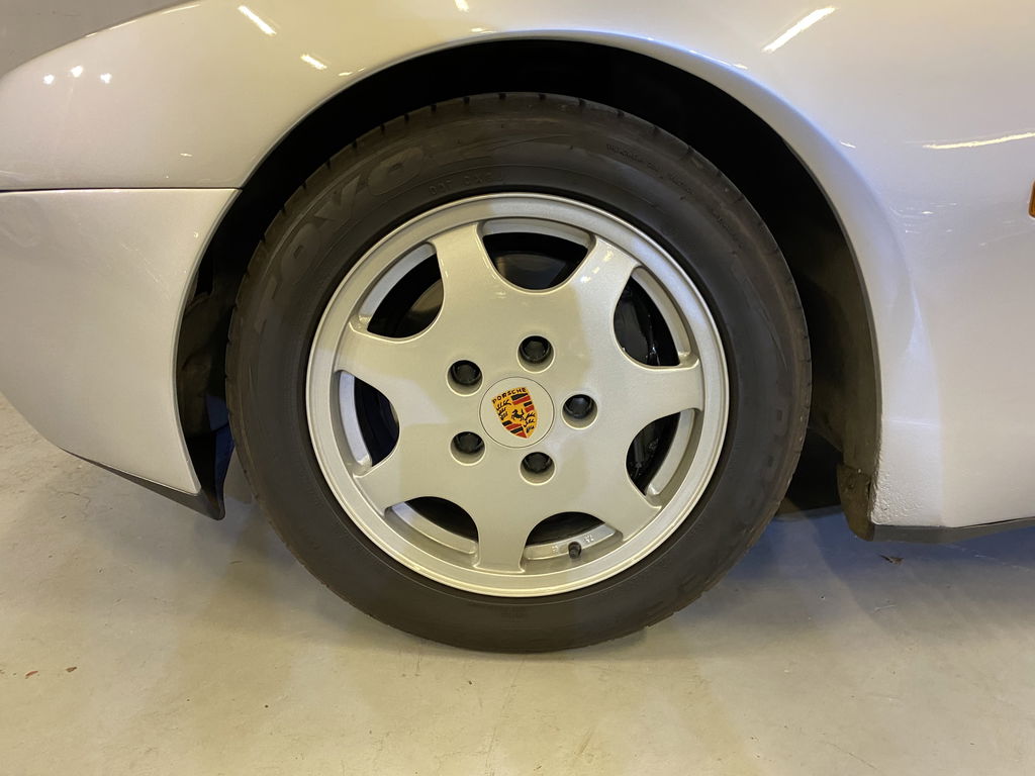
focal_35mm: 26
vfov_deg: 53.1
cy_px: 388
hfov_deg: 67.3
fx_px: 777
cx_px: 518
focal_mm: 4.25
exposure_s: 1/50
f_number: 1.8
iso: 320
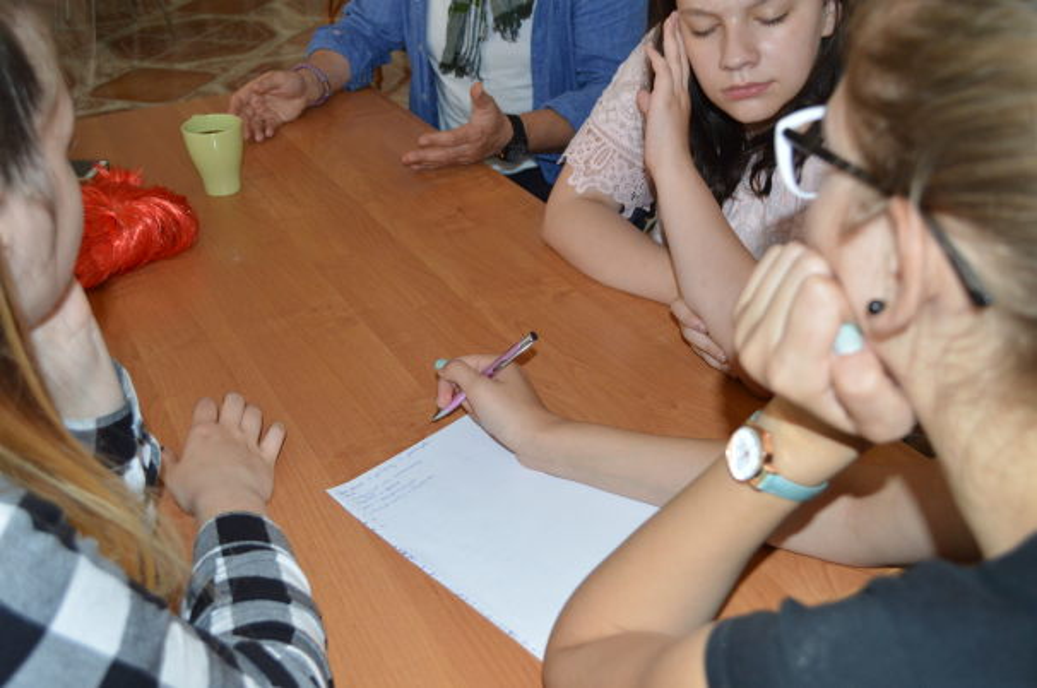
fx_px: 1035
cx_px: 518
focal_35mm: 36
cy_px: 344
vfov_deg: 36.8
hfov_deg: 53.2
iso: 800
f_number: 5
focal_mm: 24
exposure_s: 1/60
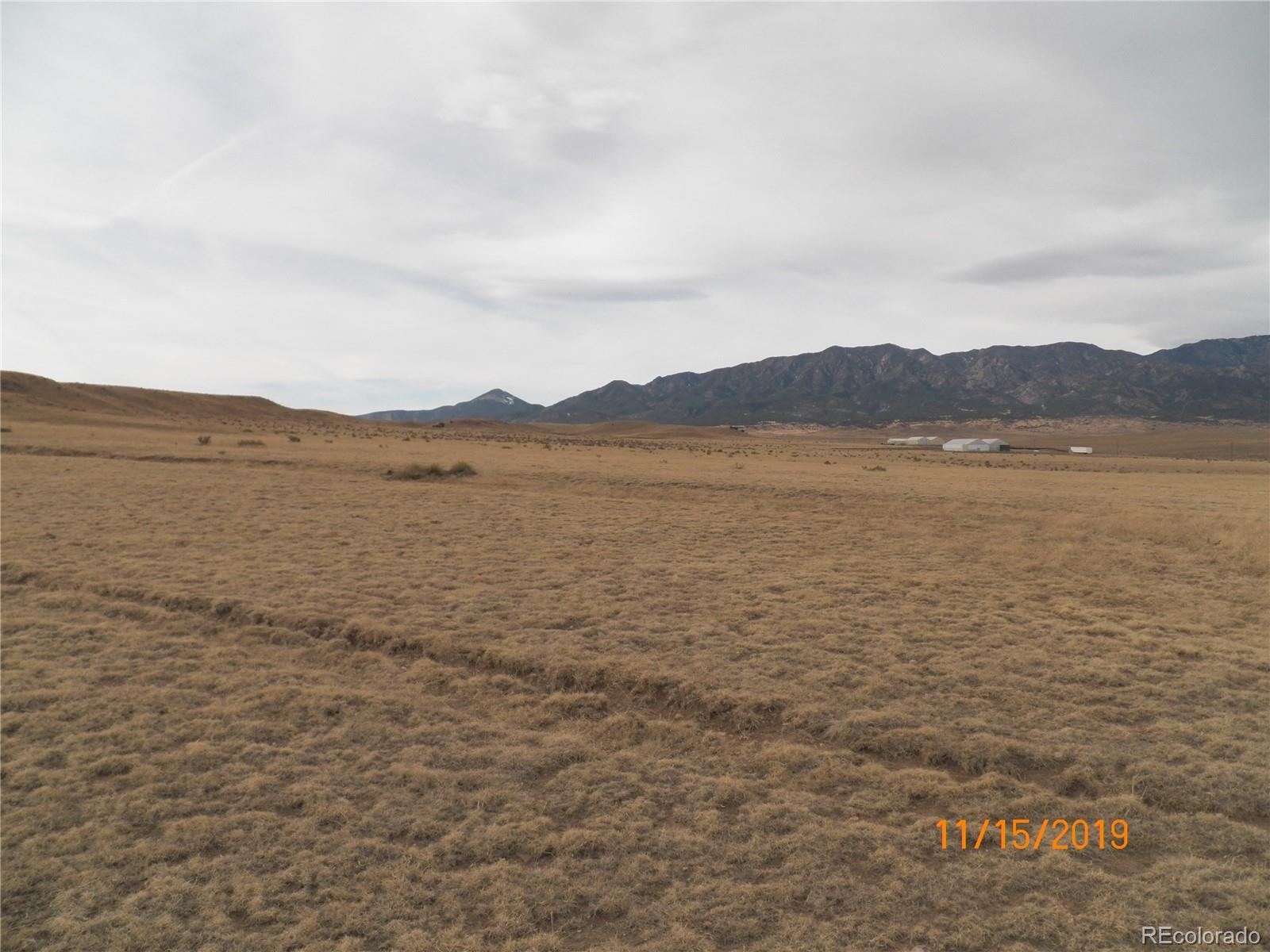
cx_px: 635
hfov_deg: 63.4
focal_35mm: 28
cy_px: 476
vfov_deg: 49.7
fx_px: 1027
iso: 125
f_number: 4
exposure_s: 1/2000
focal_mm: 4.9
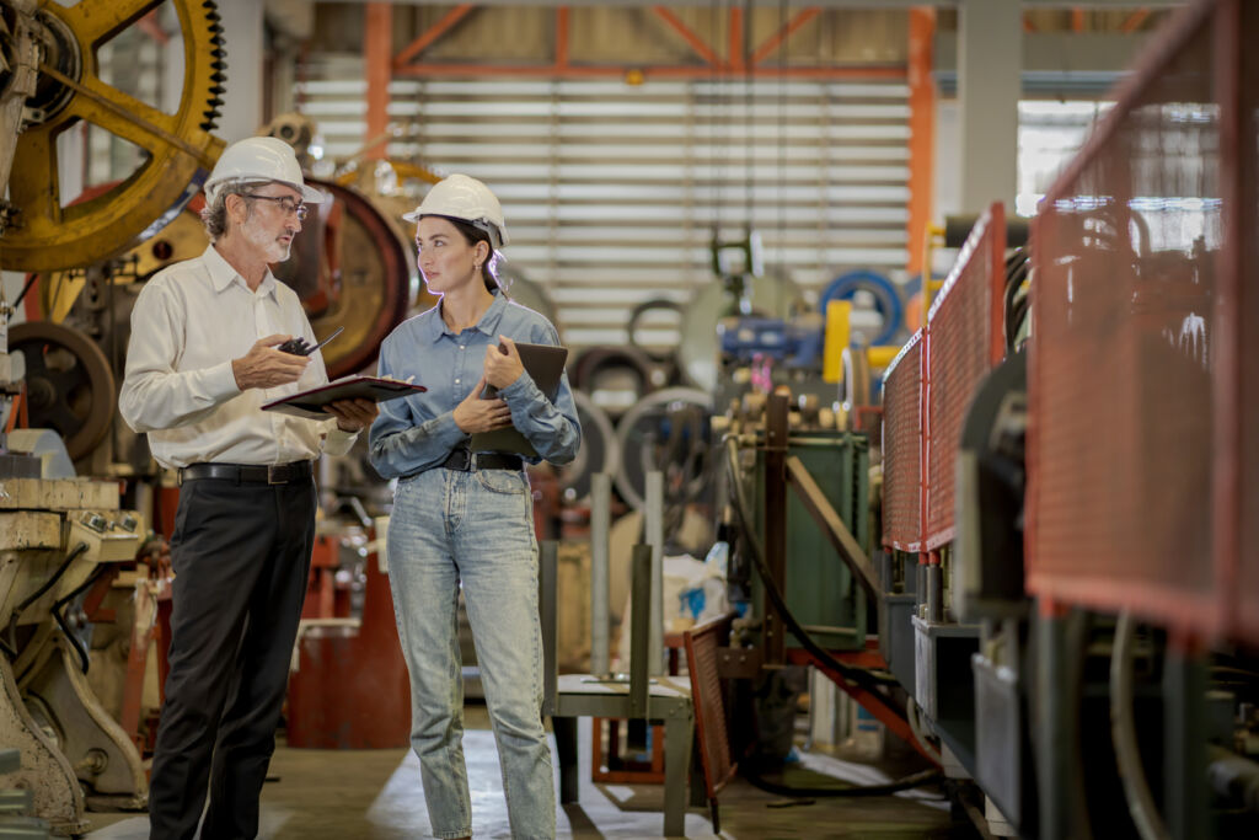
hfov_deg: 23.9
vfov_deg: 16.1
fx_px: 2973
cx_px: 630
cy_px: 420
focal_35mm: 85
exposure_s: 1/200
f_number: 1.8
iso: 640
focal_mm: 85
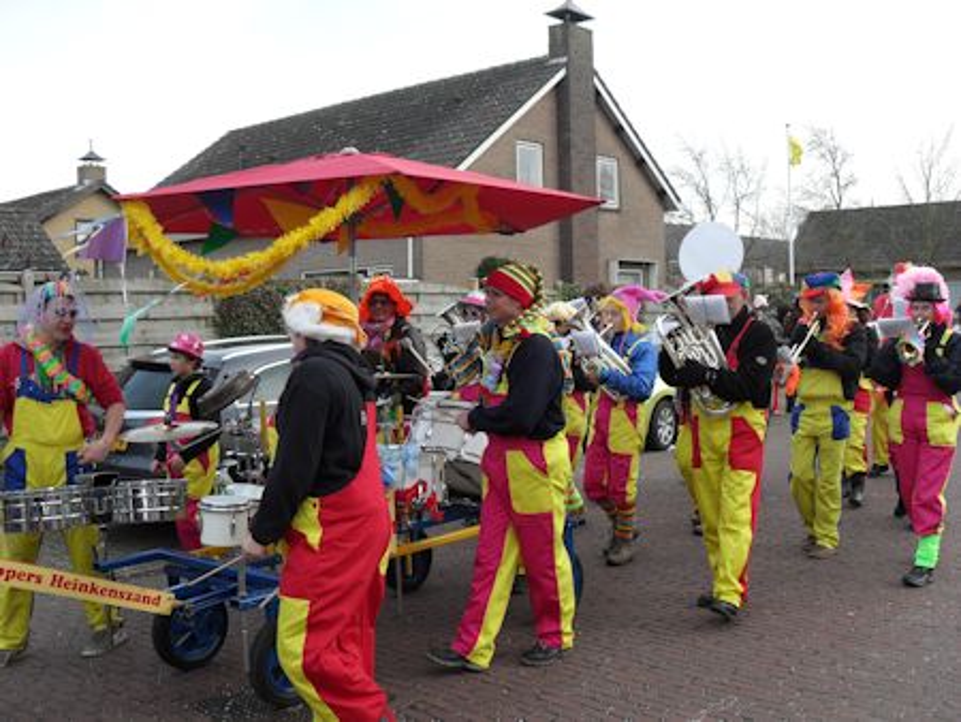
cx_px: 480
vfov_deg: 40.7
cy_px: 361
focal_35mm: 35
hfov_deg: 52.6
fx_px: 972
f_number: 2.8
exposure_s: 1/250
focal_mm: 6.2
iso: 100
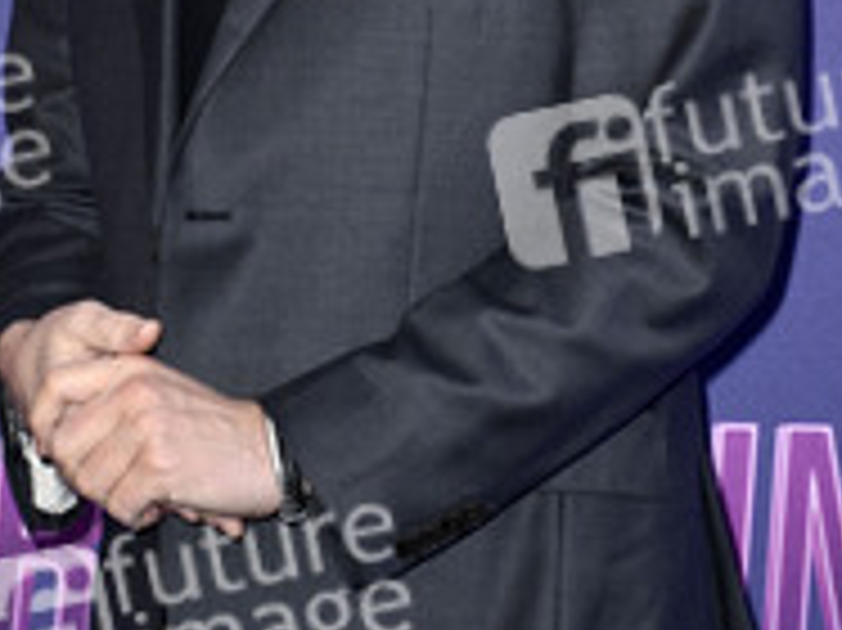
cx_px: 311
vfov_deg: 3.8
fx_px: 9505
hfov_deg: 5.1
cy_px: -63
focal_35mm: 391
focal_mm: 190
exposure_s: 1/250
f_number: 5.6
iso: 500
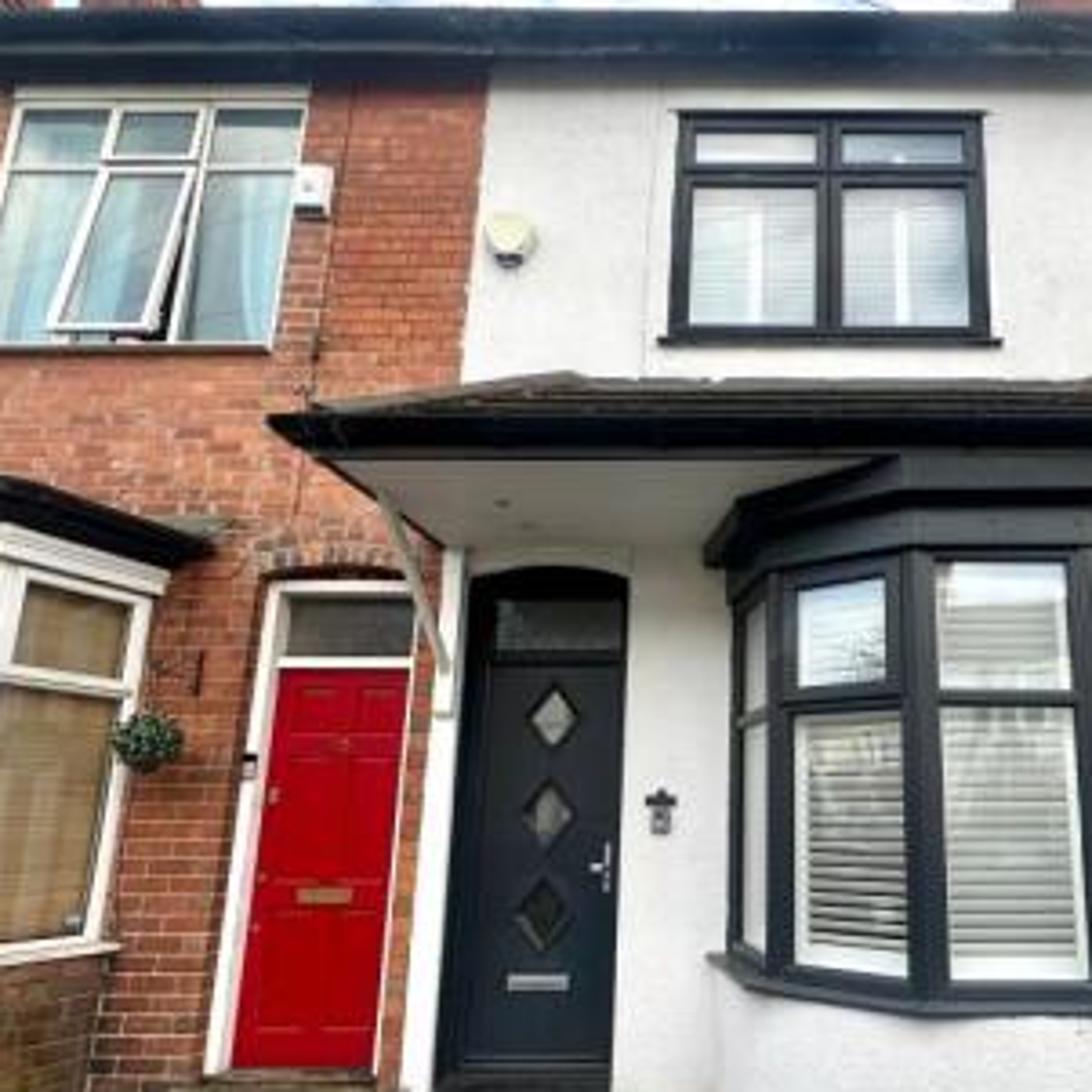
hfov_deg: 62.0
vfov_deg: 64.6
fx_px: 857
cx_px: 796
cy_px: 640
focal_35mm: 24
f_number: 2.2
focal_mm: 2.22
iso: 40
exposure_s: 1/483
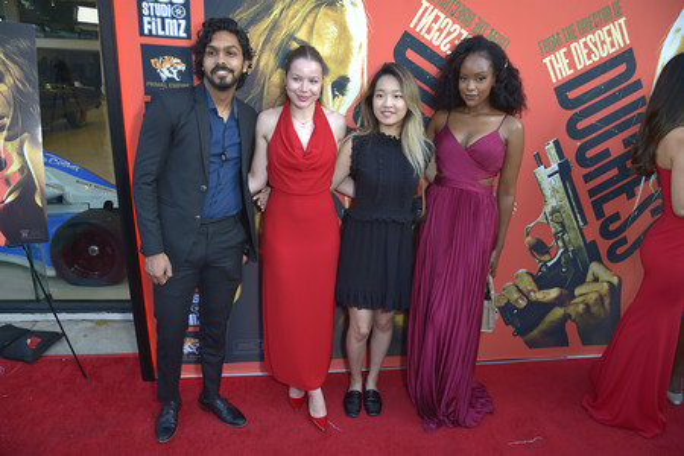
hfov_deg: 73.7
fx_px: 456
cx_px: 342
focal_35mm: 24
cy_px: 228
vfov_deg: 53.1
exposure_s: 1/200
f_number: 6.3
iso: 250
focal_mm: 24
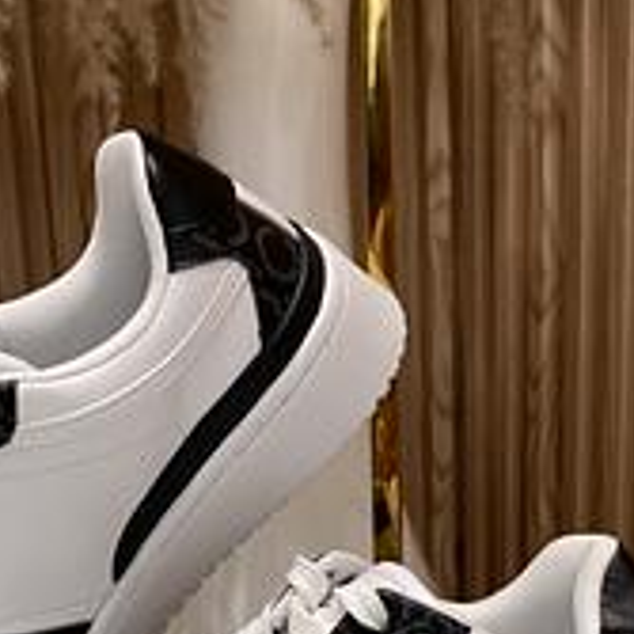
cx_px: 251
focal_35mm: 55
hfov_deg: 31.0
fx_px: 1140
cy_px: 604
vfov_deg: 29.4
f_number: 1.8
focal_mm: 4.25
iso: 100
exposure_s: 1/120
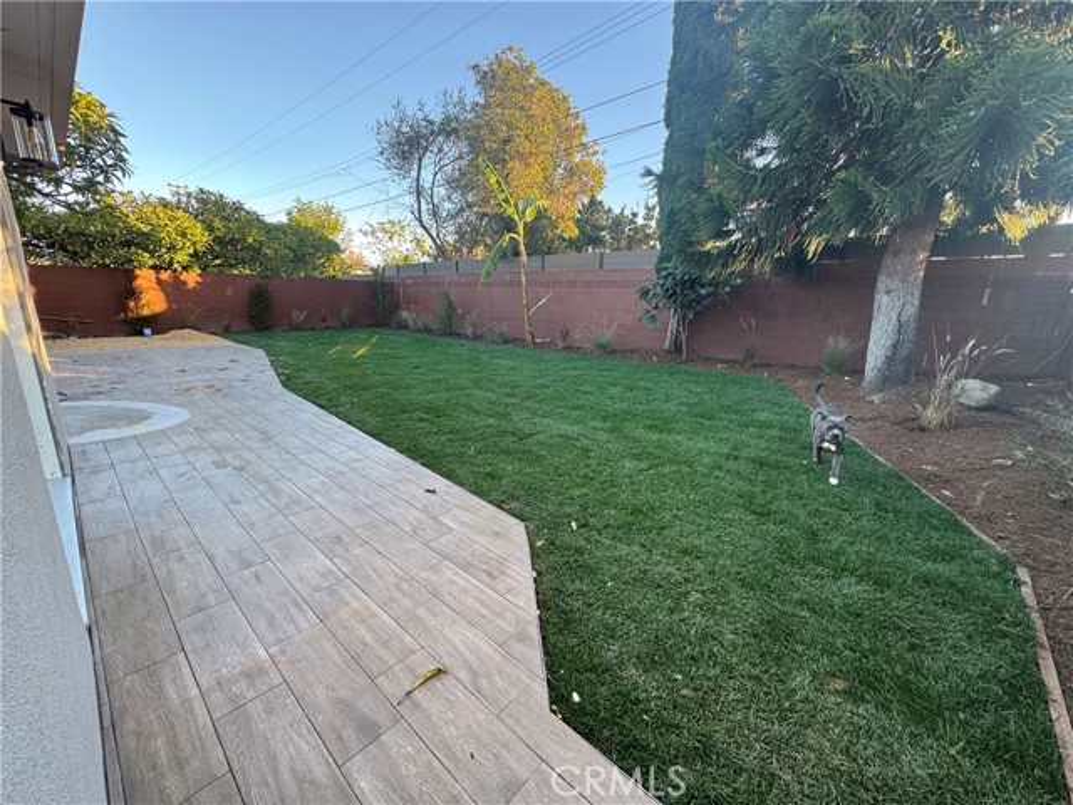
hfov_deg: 102.1
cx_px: 536
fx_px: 434
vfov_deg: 85.7
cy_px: 402
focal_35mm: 14
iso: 80
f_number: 2.2
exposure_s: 1/99
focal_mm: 2.22
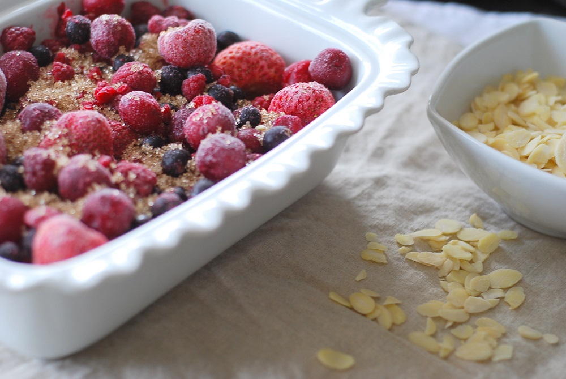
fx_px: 1180
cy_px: 190
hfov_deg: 27.0
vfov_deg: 18.2
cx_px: 283
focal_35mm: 75
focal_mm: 50
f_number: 2.8
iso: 200
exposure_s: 1/30
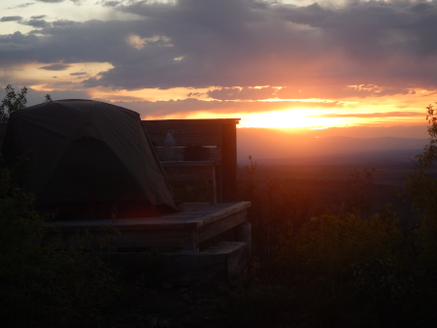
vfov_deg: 13.6
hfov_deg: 18.0
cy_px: 164
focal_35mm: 109
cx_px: 218
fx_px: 1377
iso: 125
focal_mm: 19.6
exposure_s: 1/60
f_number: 4.6
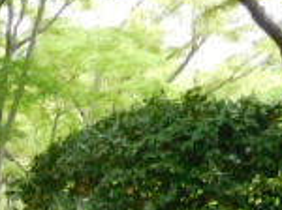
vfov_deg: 12.9
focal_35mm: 107
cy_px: 334
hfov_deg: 15.1
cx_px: -276
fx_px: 870
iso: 125
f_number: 3.4
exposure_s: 1/30
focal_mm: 4.5
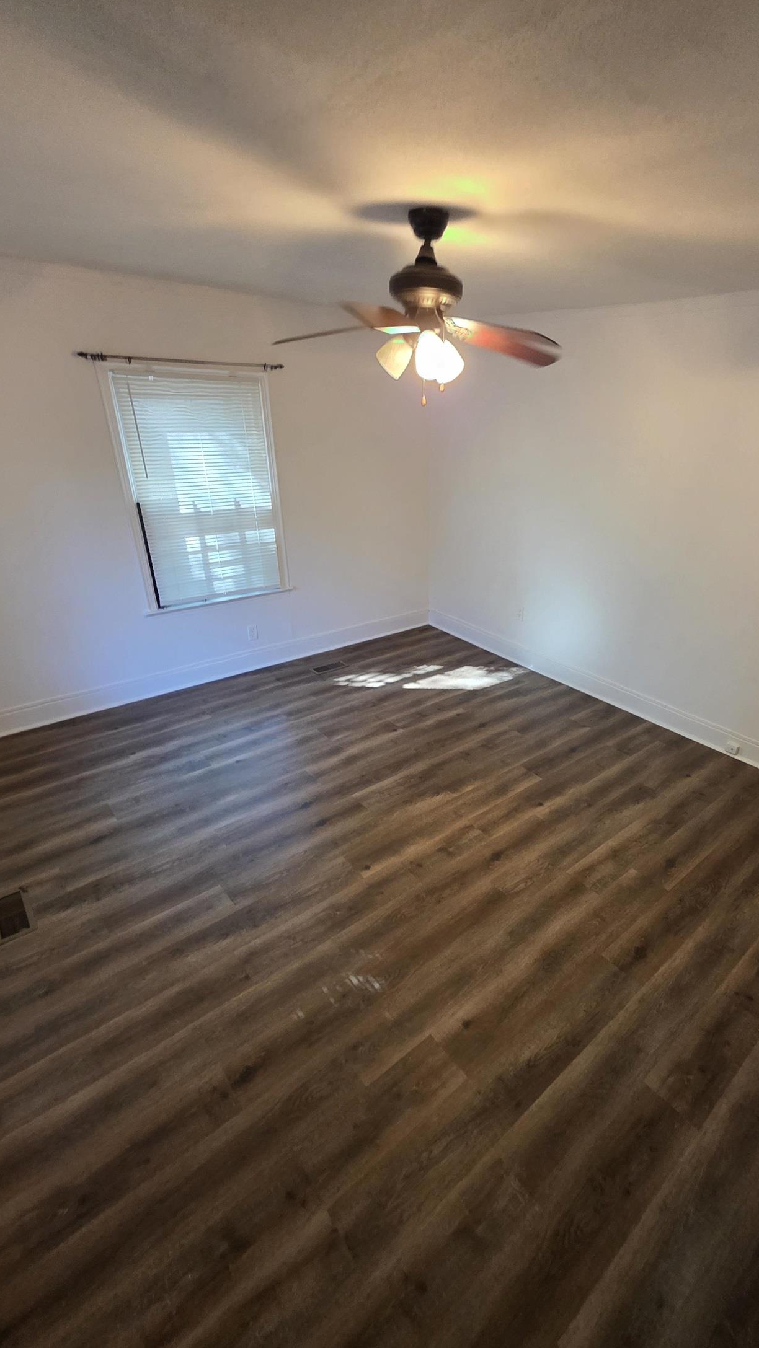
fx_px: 536
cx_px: 441
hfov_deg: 70.1
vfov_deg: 102.9
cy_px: 705
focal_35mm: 15
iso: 400
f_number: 1.9
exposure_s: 1/60
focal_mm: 2.2
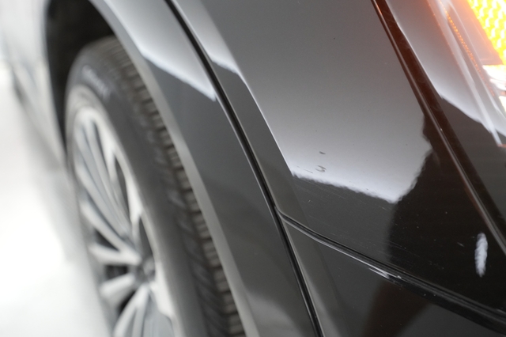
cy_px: 168
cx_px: 253
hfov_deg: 65.5
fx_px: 393
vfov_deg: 46.4
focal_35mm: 28
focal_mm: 28
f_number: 4.5
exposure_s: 1/100
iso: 5000
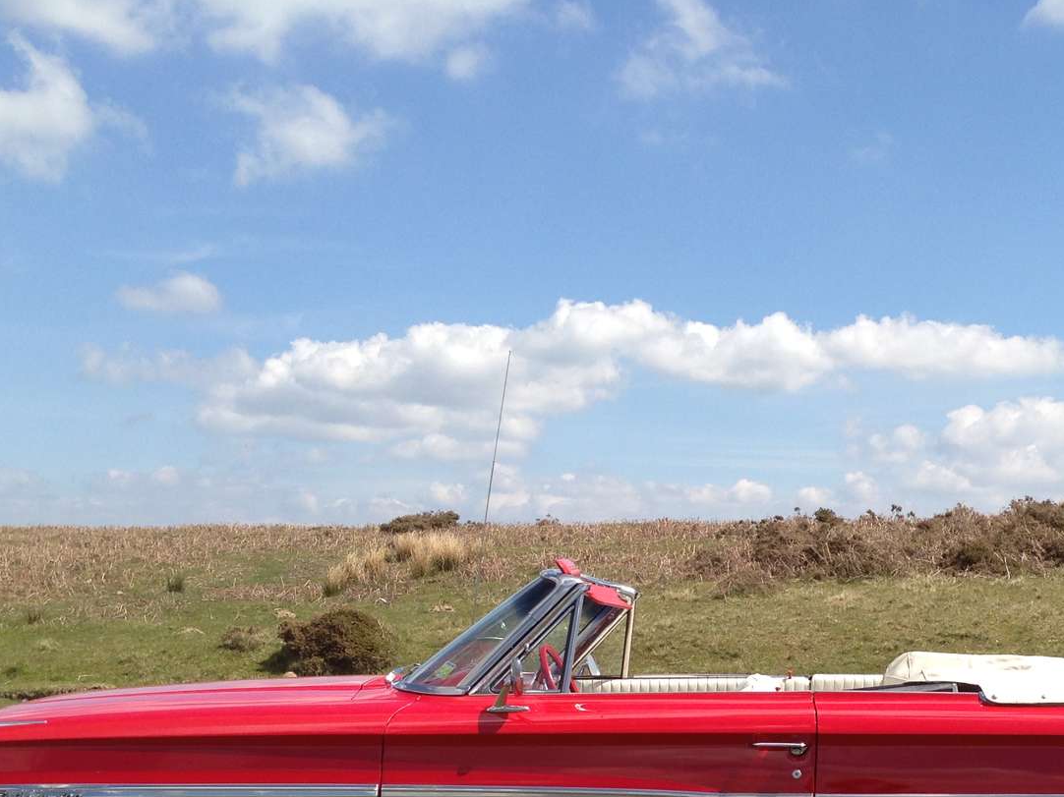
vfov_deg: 23.3
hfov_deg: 31.1
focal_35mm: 61
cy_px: 733
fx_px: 1875
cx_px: 807
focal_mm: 4.13
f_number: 2.4
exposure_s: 1/1323
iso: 50
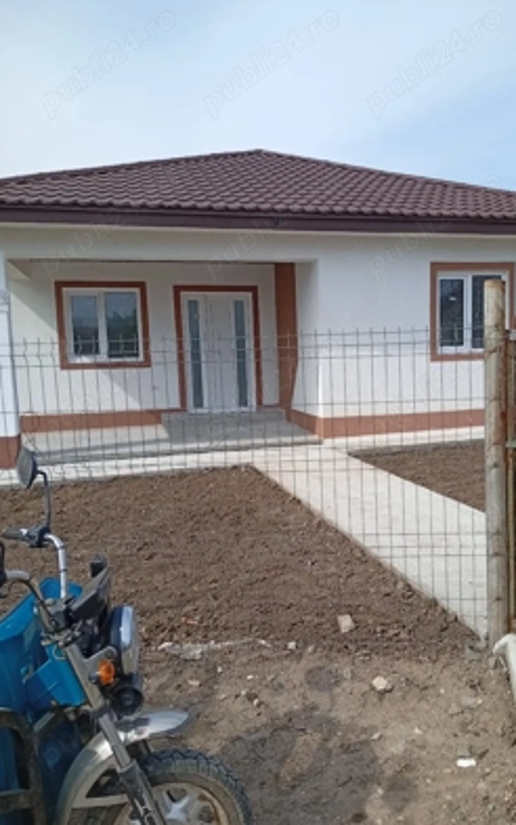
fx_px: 652
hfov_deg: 43.0
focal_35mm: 29
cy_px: 411
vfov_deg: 64.6
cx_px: 313
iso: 51
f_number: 1.8
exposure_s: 1/588
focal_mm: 3.98
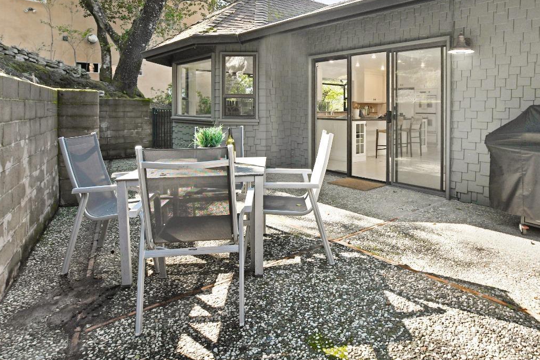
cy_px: 99
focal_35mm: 22
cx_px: 348
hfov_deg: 76.7
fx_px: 330
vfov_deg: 55.0
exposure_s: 1/125
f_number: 5.6
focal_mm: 10
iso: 100
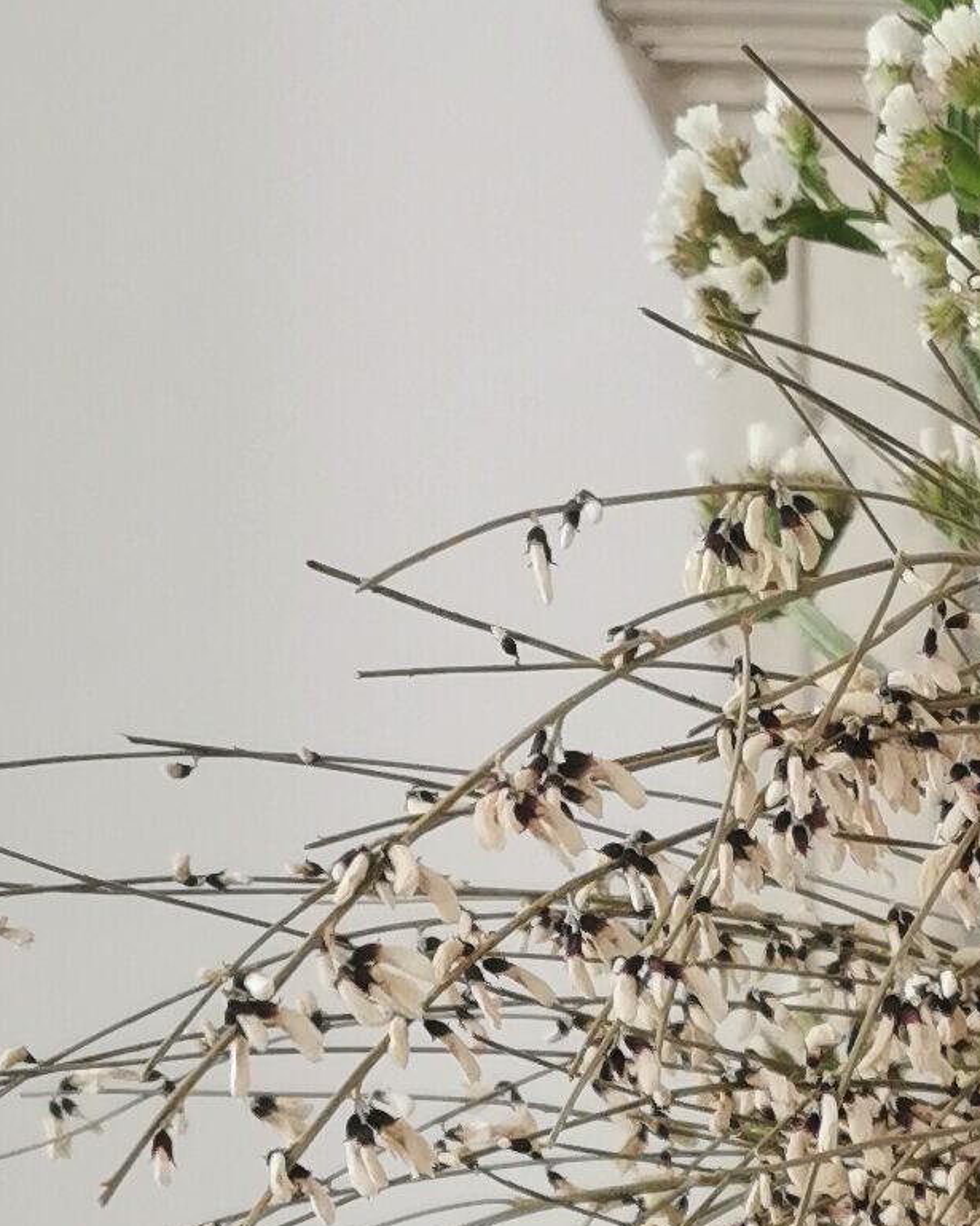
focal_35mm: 125
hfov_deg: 11.9
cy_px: 2422
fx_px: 4533
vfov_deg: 13.3
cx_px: 1323
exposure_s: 1/100
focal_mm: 5.56
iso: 160
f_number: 1.6
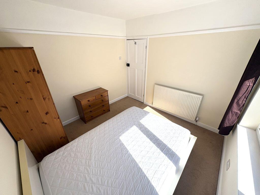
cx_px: 130
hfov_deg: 102.1
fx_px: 105
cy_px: 98
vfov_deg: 85.7
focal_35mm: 14
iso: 64
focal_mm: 2.22
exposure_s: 1/1110
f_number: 2.2
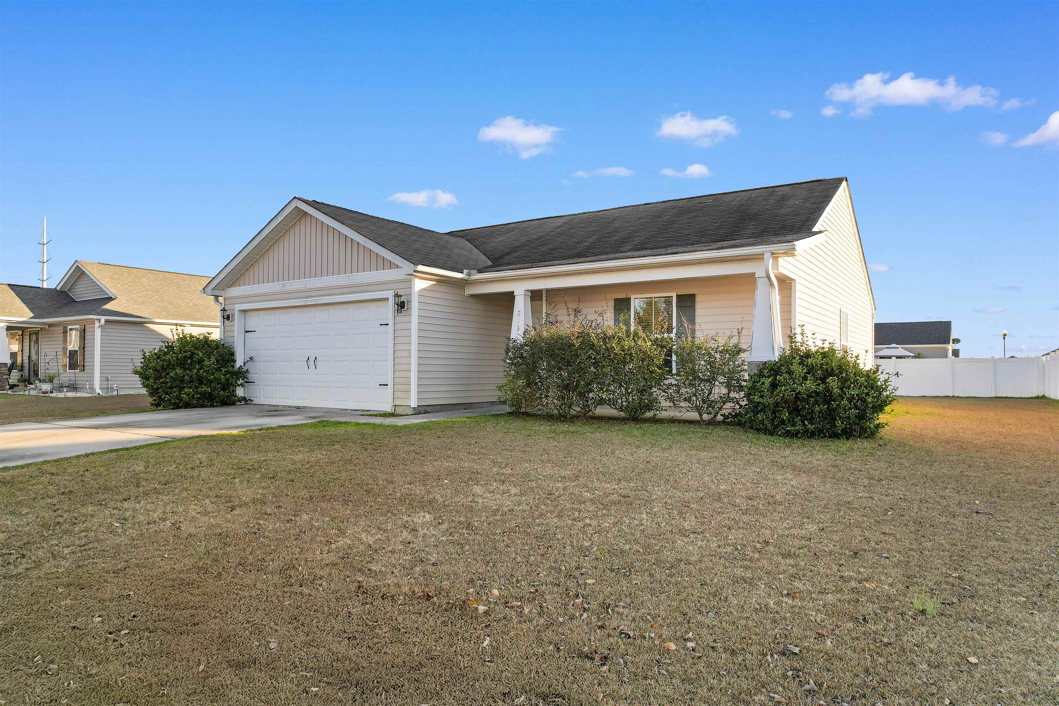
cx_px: 530
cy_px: 353
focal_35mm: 22
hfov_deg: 78.6
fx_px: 647
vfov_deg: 57.2
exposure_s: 1/100
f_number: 2.8
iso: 100
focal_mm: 8.38
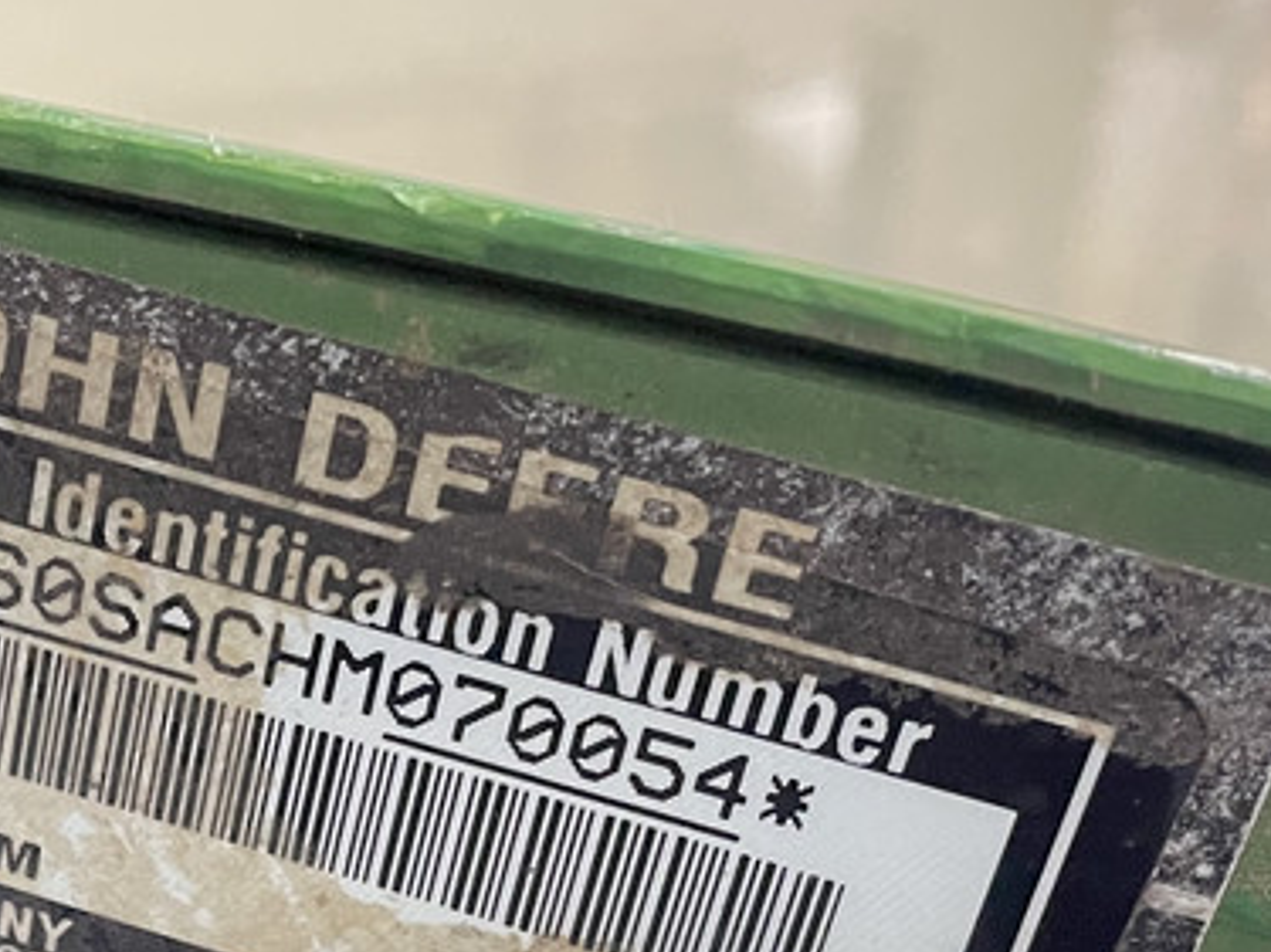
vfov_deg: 19.4
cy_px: 935
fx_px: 2716
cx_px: 168
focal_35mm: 74
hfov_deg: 25.6
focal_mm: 4.2
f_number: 1.6
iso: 400
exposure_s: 1/60
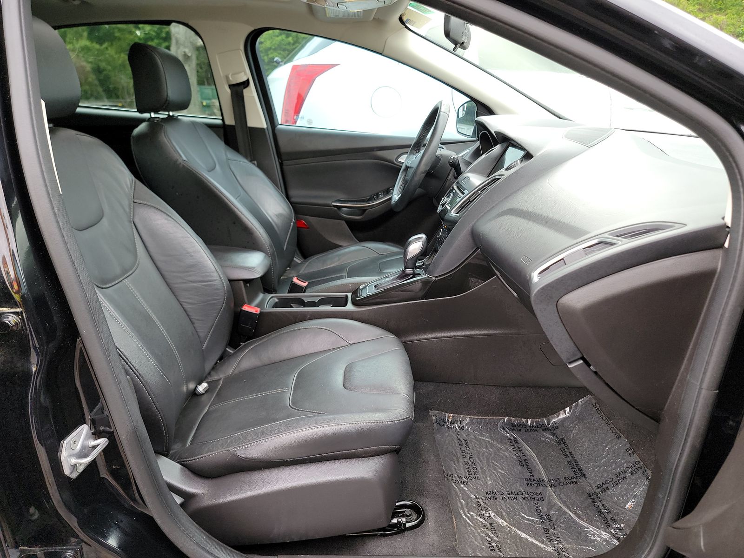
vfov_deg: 56.8
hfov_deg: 71.6
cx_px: 372
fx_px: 516
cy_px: 279
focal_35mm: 24
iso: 132
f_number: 1.8
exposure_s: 1/59
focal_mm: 6.7
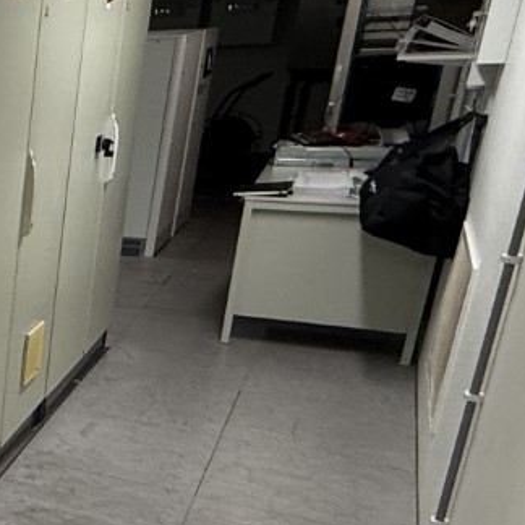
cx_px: -397
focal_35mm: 55
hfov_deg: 21.5
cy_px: 373
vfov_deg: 30.7
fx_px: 944
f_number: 2.2
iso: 125
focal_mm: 2.22
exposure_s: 1/100
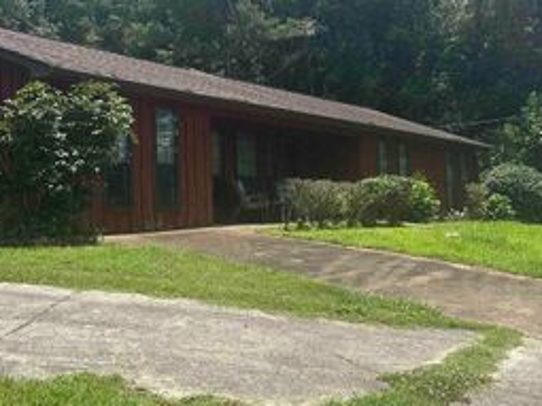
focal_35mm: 47
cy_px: 126
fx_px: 736
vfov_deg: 30.6
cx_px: 193
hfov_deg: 40.1
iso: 80
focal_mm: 6.86
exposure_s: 1/3597
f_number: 1.78
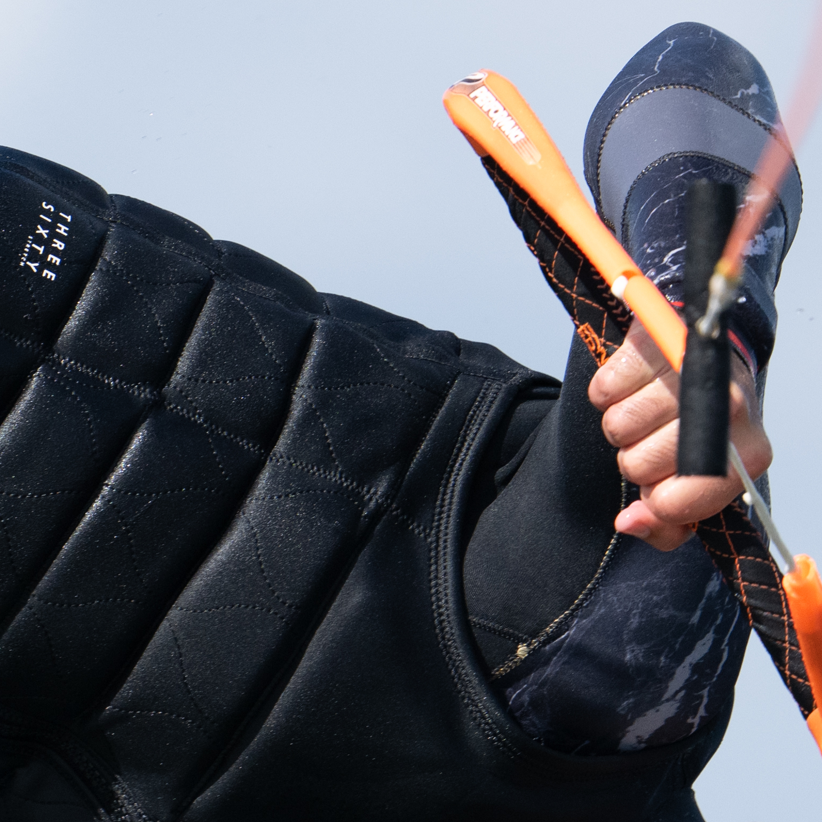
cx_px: -485
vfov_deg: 1.0
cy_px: 1083
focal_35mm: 1822
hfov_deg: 1.0
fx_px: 48950
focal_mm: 400
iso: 320
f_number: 5
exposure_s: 1/2500
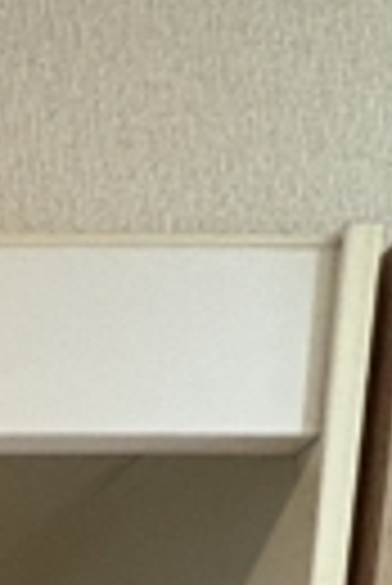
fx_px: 1759
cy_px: 1620
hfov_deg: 9.4
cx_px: -863
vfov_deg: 12.2
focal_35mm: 108
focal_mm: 2.22
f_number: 2.2
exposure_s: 1/50
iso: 250
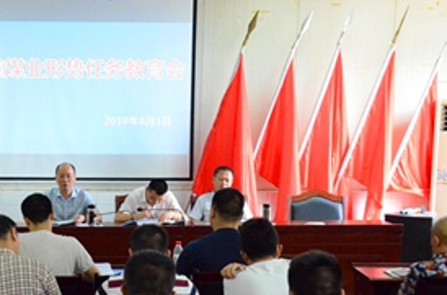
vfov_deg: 18.2
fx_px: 915
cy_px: 237
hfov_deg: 26.8
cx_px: 73
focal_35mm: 74
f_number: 8
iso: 6400
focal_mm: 27
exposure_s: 1/250
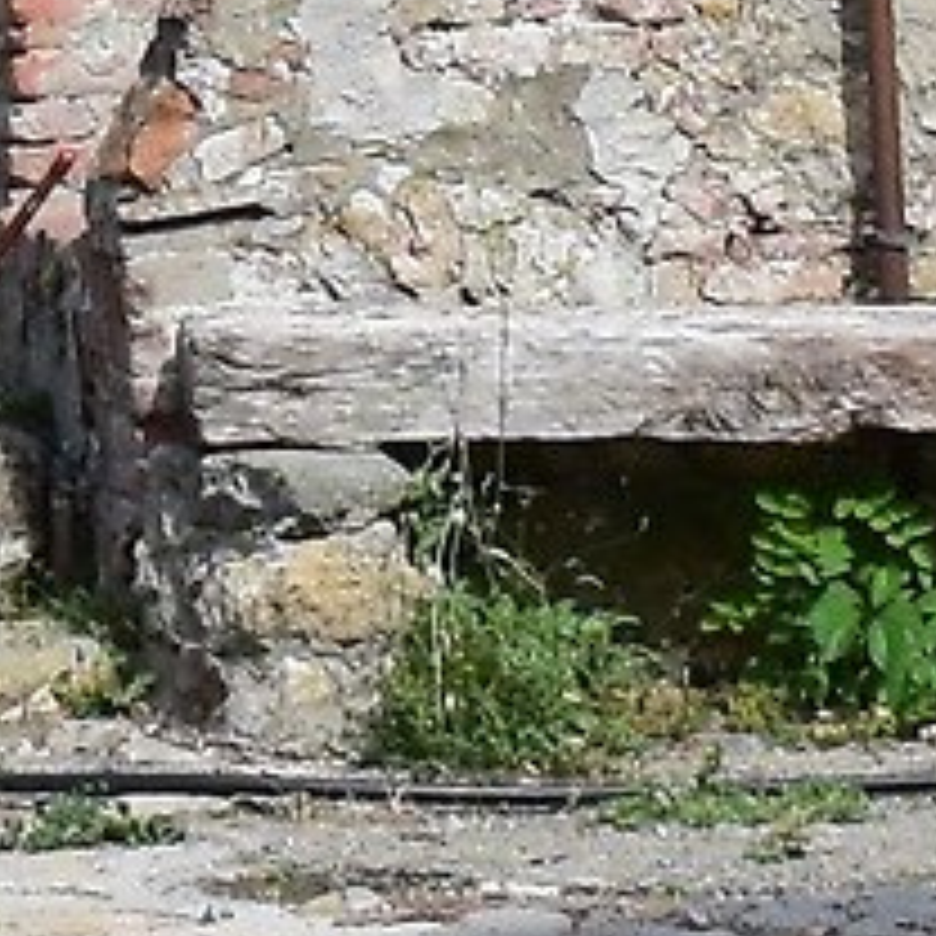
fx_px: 8688
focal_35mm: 284
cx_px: -90
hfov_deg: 6.1
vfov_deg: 5.8
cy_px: -1656
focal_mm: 10.9
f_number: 4.5
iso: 160
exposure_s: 1/640
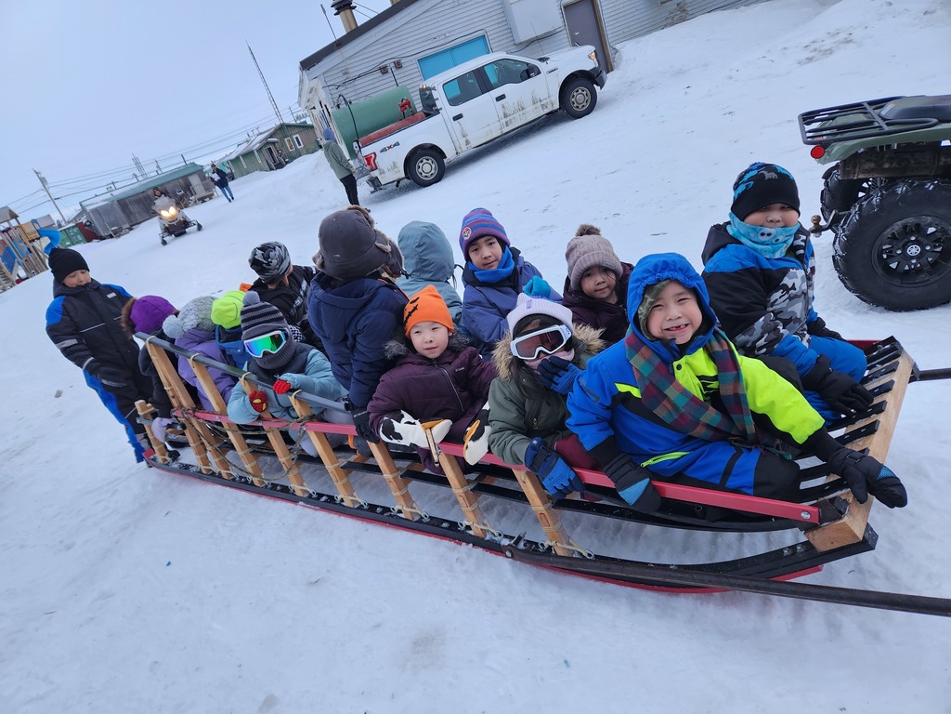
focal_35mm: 23
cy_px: 357
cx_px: 476
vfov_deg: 58.9
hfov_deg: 73.9
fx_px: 632
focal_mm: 5.4
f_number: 1.8
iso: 100
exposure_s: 1/180
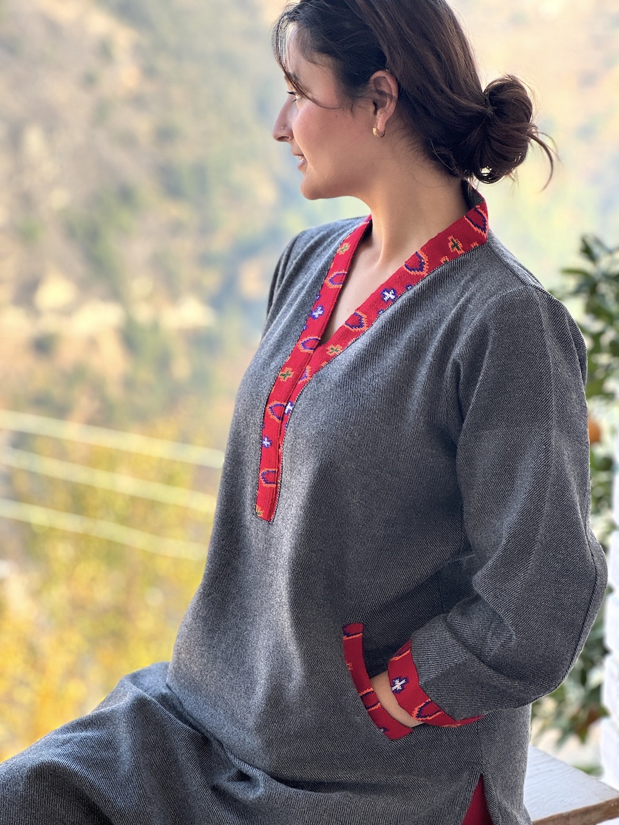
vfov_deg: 25.3
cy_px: 412
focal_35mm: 77
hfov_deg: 19.1
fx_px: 1836
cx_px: 310
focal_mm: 9
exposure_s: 1/99
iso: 40
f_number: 2.8
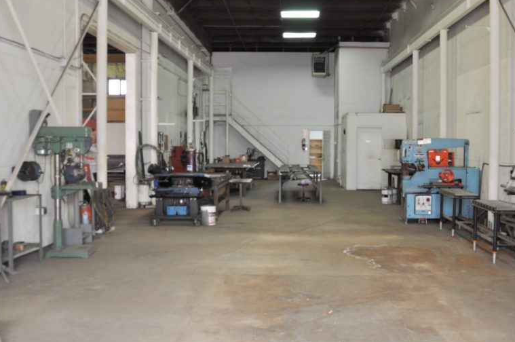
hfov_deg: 53.0
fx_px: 514
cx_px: 297
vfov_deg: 36.8
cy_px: 166
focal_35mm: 36
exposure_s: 1/30
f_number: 5.6
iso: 320
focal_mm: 18
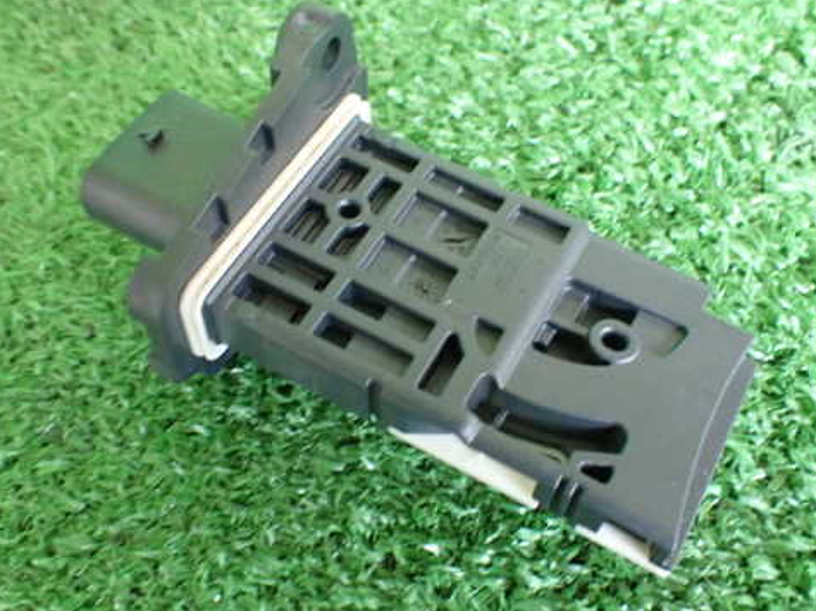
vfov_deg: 37.6
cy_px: 339
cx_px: 417
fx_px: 895
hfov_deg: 49.0
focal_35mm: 38
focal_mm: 5.4
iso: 800
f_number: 2.3
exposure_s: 1/80
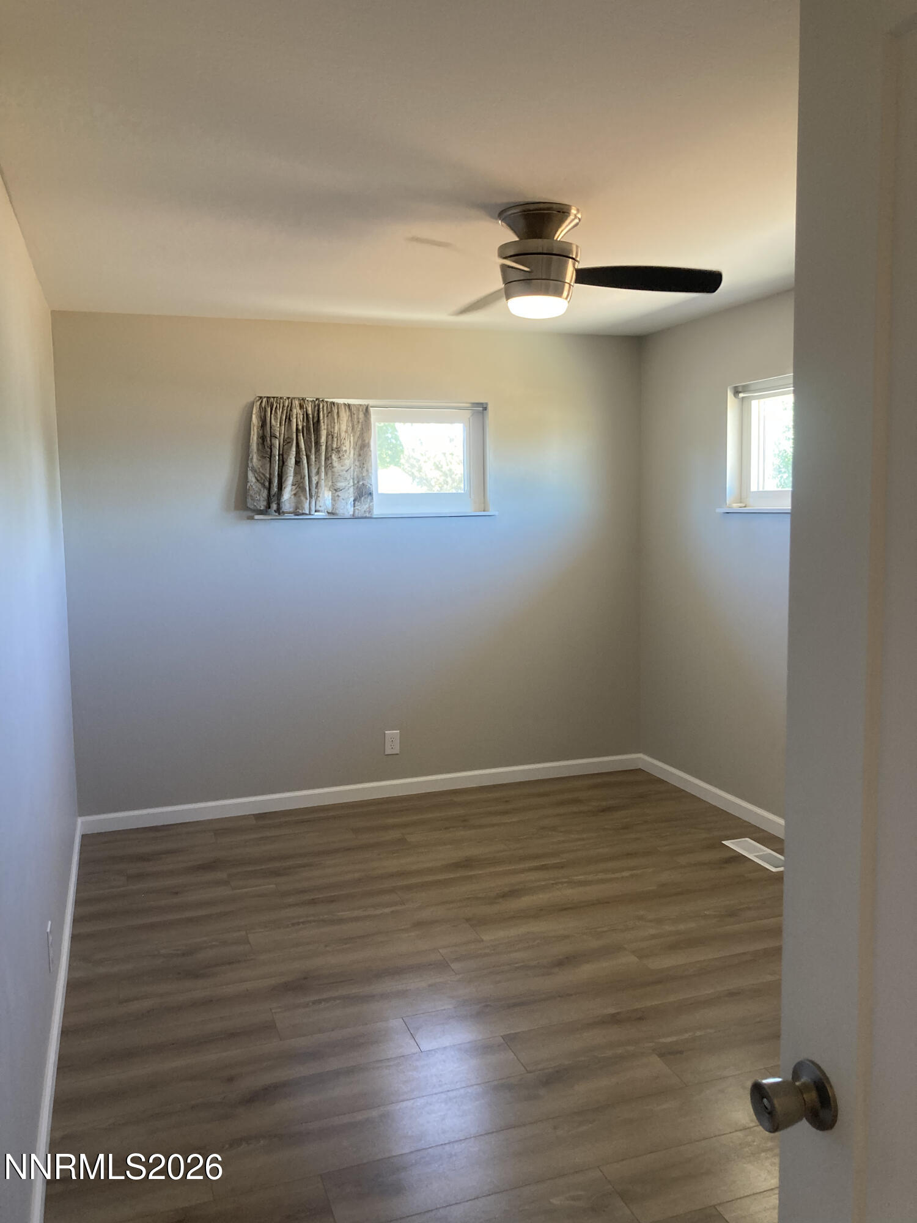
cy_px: 612
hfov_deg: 49.7
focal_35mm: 28
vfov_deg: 63.4
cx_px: 458
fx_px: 989
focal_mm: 3.99
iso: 160
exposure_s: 1/60
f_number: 1.8
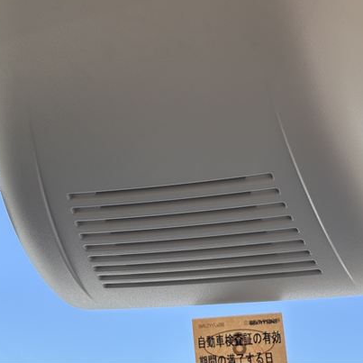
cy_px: 149
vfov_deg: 23.6
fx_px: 866
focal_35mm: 73
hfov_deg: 23.6
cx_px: 231
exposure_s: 1/345
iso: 32
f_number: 1.6
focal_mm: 5.96
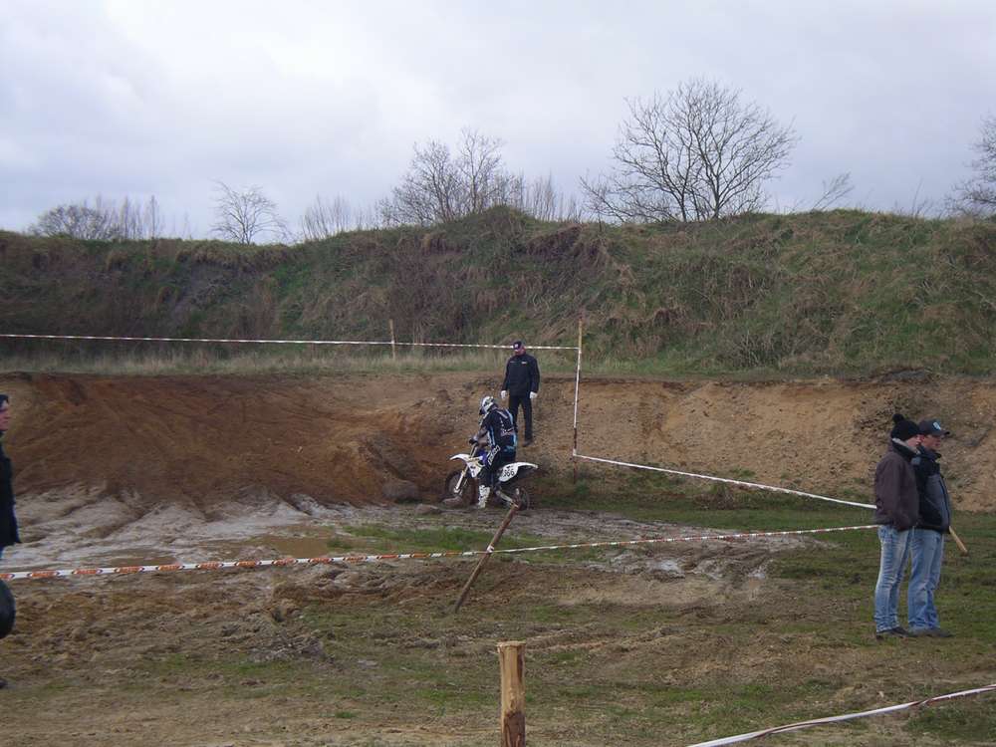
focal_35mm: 104
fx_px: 2992
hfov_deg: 18.9
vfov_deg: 14.2
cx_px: 498
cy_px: 374
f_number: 3.9
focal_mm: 16
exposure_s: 1/250
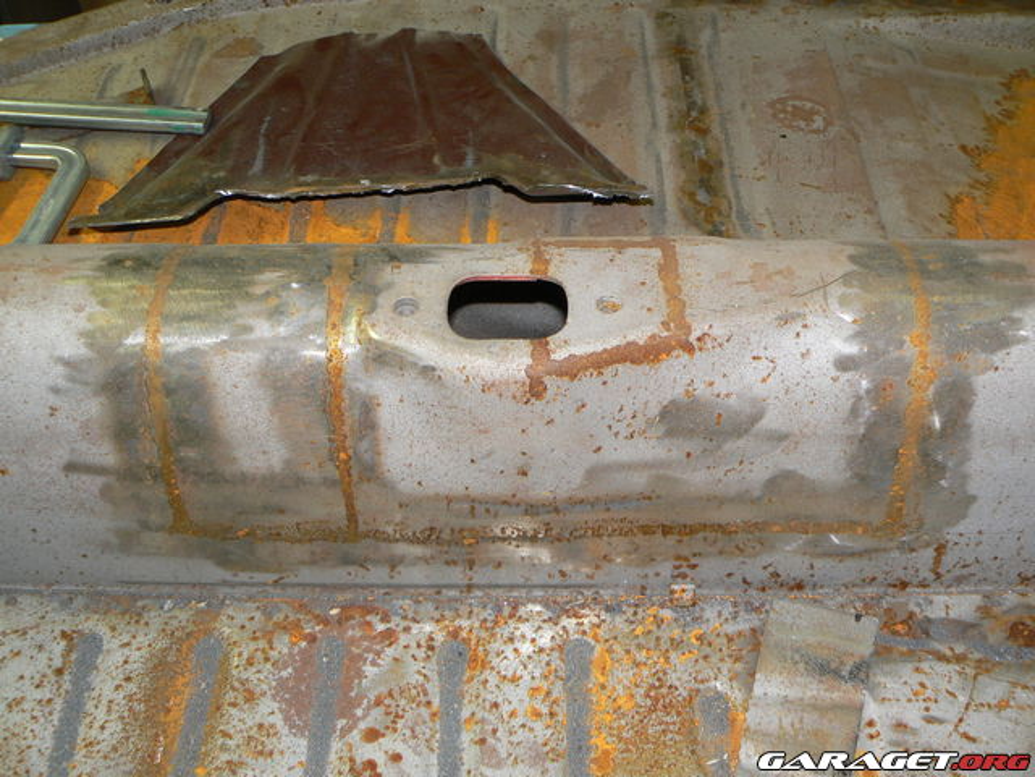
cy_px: 388
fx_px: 1076
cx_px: 518
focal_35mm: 36
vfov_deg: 39.7
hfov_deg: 51.4
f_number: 2.8
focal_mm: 6
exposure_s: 1/30
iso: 100
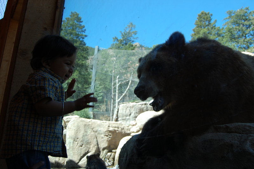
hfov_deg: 62.0
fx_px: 211
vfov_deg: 43.5
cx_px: 127
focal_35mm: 30
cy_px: 84
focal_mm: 20
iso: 200
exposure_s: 1/160
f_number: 6.3
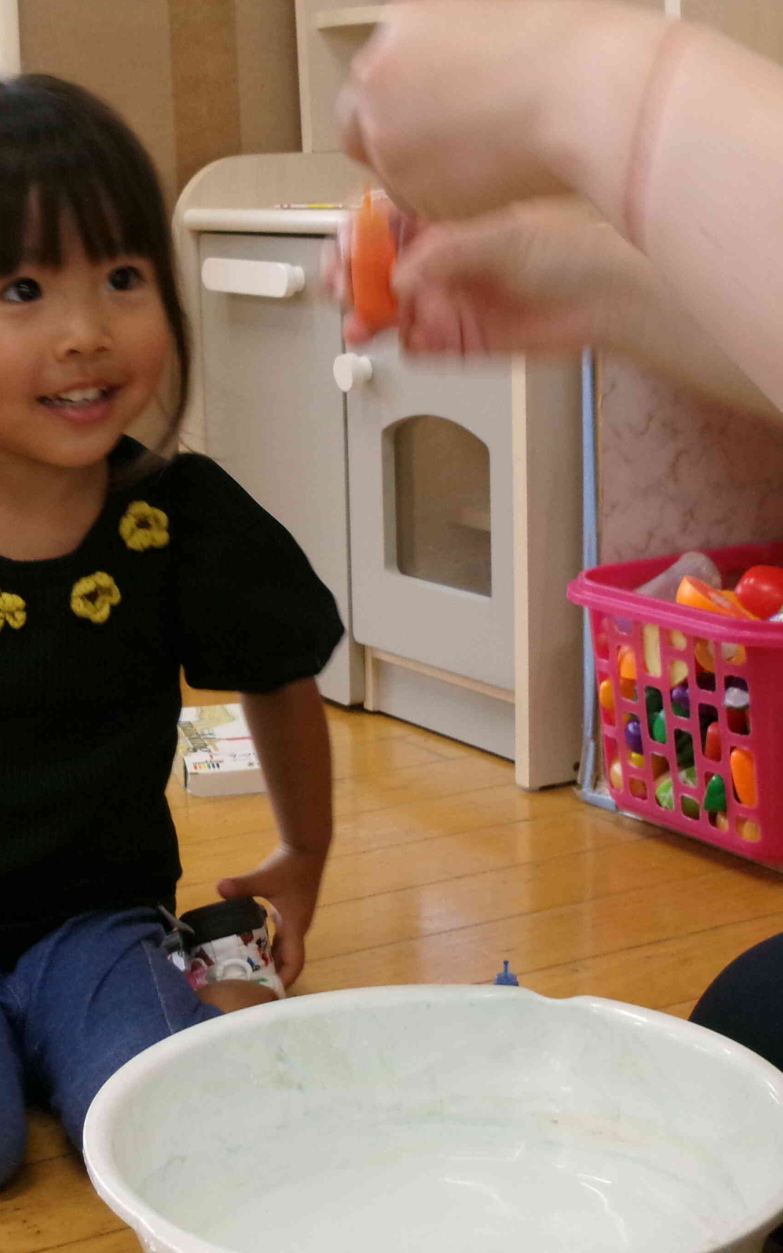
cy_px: 626
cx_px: 152
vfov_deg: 27.5
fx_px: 2561
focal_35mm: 75
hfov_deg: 17.2
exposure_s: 1/34
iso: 334
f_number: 4.9
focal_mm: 9.5
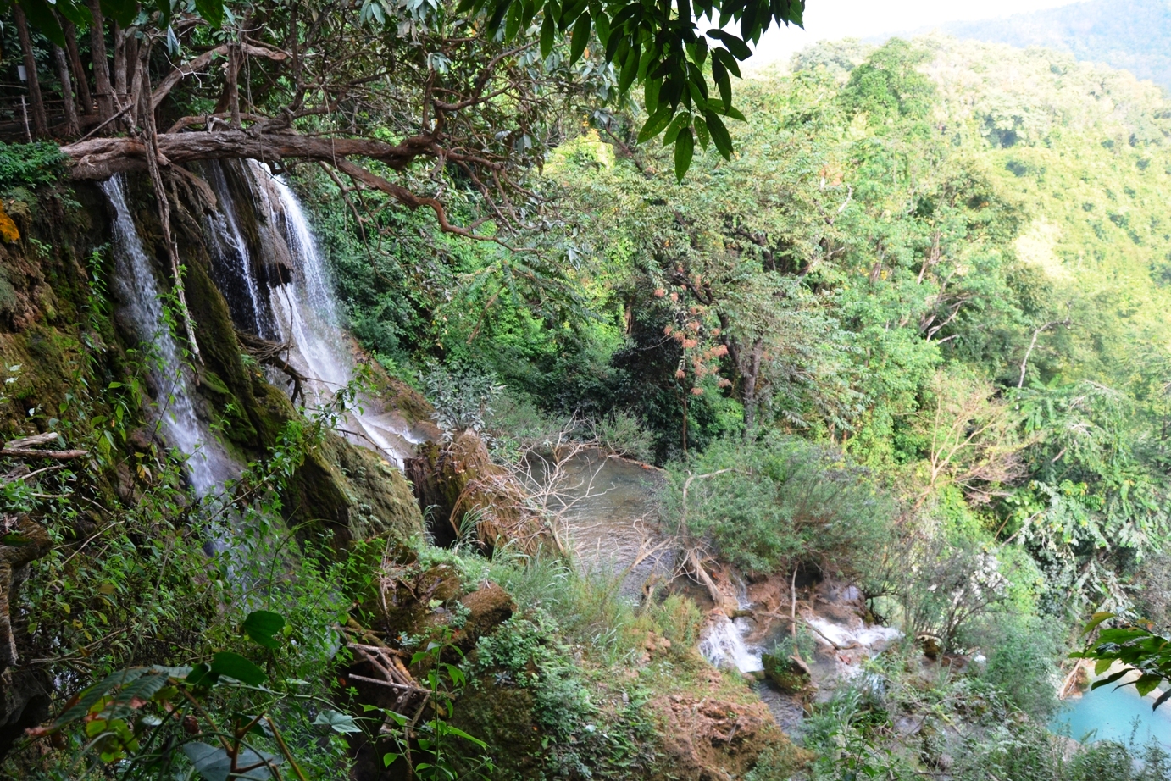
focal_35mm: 27
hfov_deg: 67.4
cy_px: 390
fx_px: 878
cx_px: 586
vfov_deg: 47.9
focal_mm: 18
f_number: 5.6
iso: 200
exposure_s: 1/125
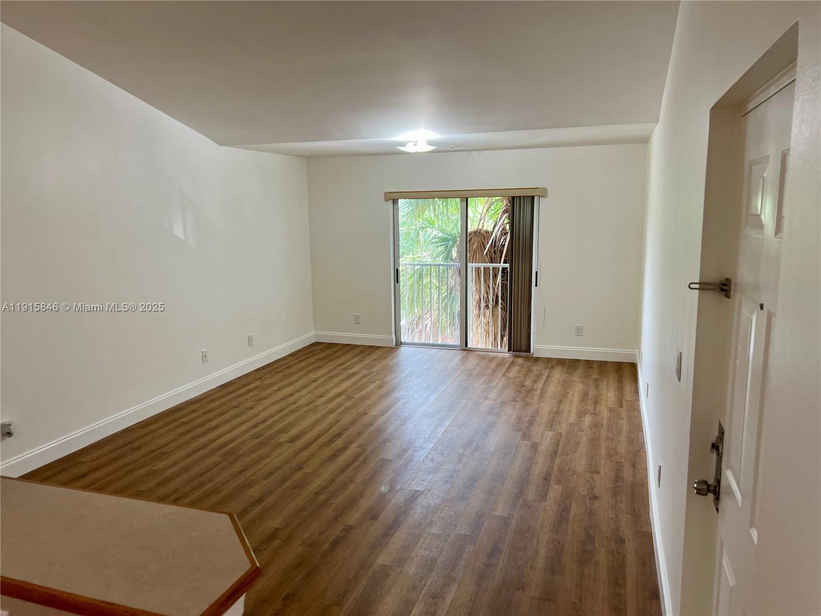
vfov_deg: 53.1
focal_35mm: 26
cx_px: 410
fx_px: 617
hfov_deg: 67.3
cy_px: 308
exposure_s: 1/120
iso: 80
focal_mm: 5.7
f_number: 1.5
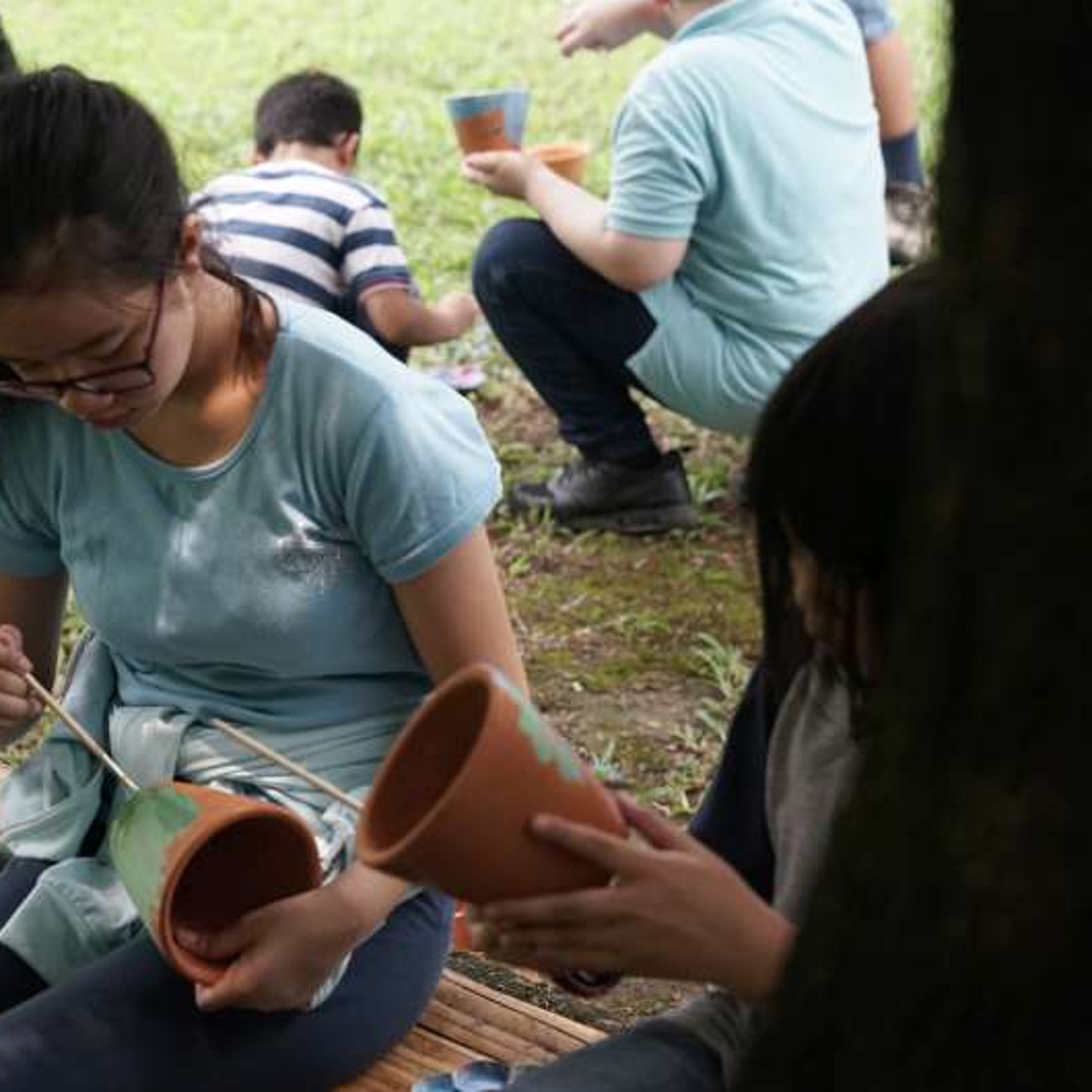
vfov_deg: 22.5
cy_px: 545
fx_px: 2748
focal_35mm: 77
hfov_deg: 22.4
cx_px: 373
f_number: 4
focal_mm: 60
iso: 2000
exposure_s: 1/125
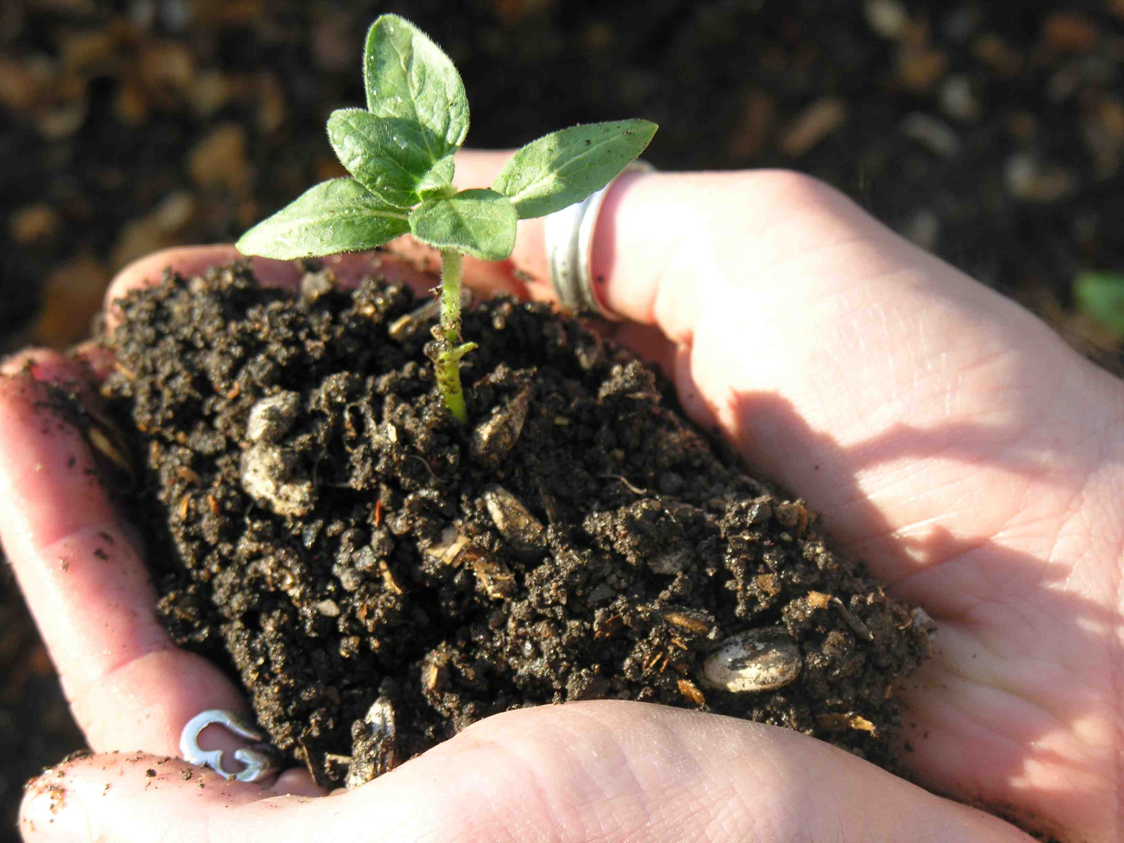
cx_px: 562
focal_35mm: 141
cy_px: 422
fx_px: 4578
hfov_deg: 14.0
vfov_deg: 10.5
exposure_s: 1/72.5
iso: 50
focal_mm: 35.9
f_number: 4.3
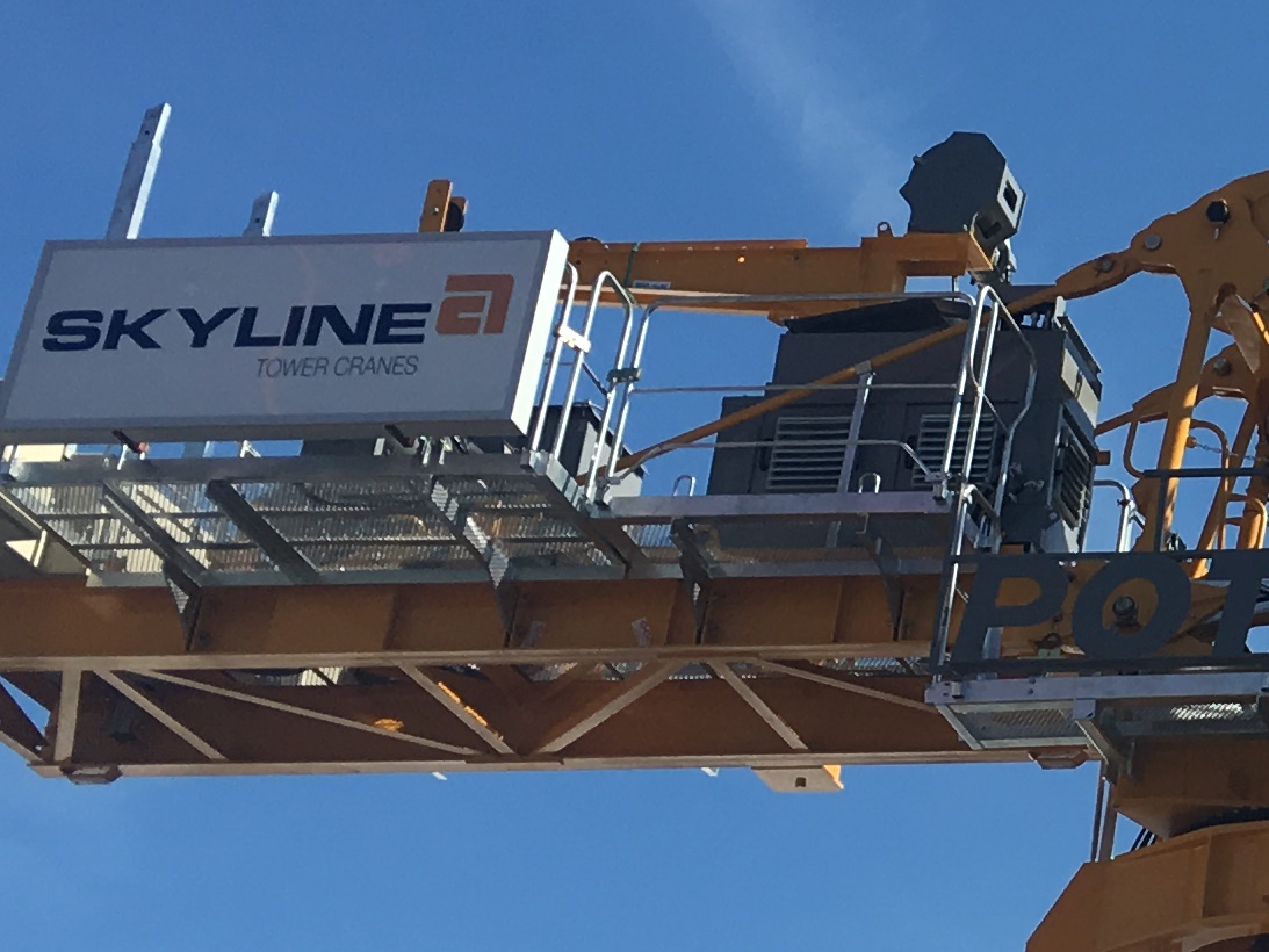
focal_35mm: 107
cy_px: 167
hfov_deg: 16.2
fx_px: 3923
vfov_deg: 13.8
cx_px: 2108
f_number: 2.2
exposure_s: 1/1350
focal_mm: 4.15
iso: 25
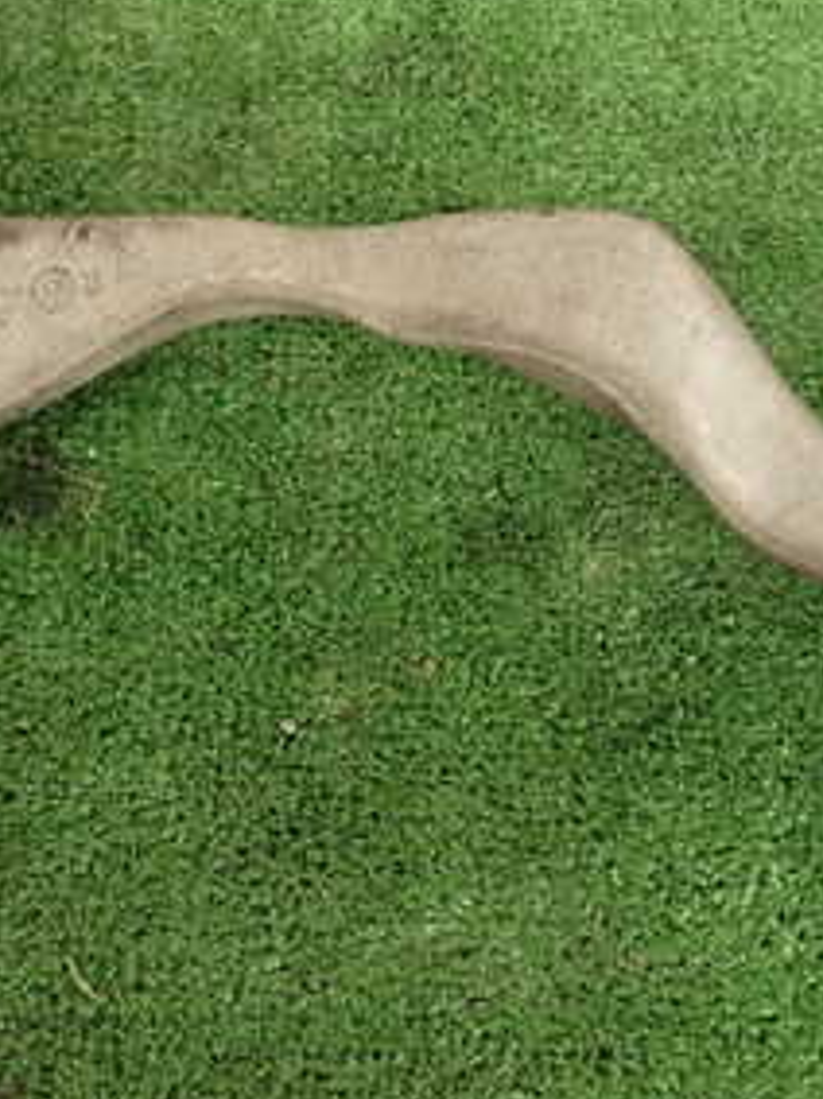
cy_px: 350
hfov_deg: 27.5
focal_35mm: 53
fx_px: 1681
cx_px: 446
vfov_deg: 35.8
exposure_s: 1/80
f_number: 2.8
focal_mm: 4.5
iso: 100
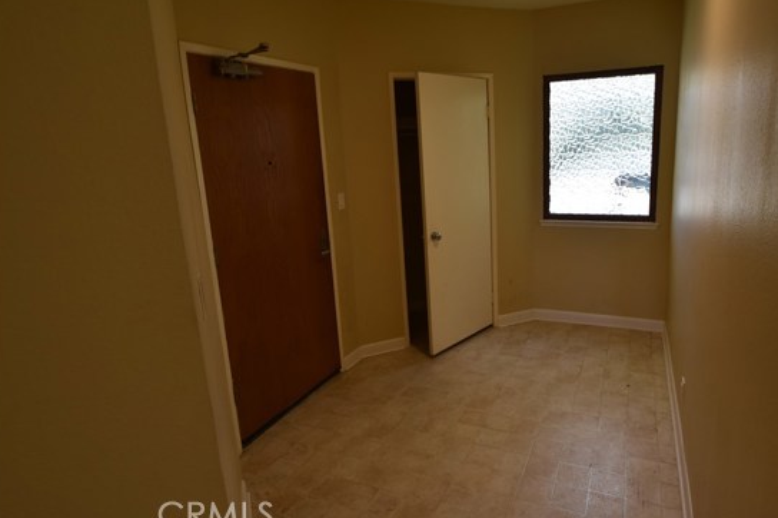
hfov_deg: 82.6
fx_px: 438
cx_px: 448
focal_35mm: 20
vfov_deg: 61.0
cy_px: 230
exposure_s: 1/125
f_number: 5.6
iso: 400
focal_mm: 11.5
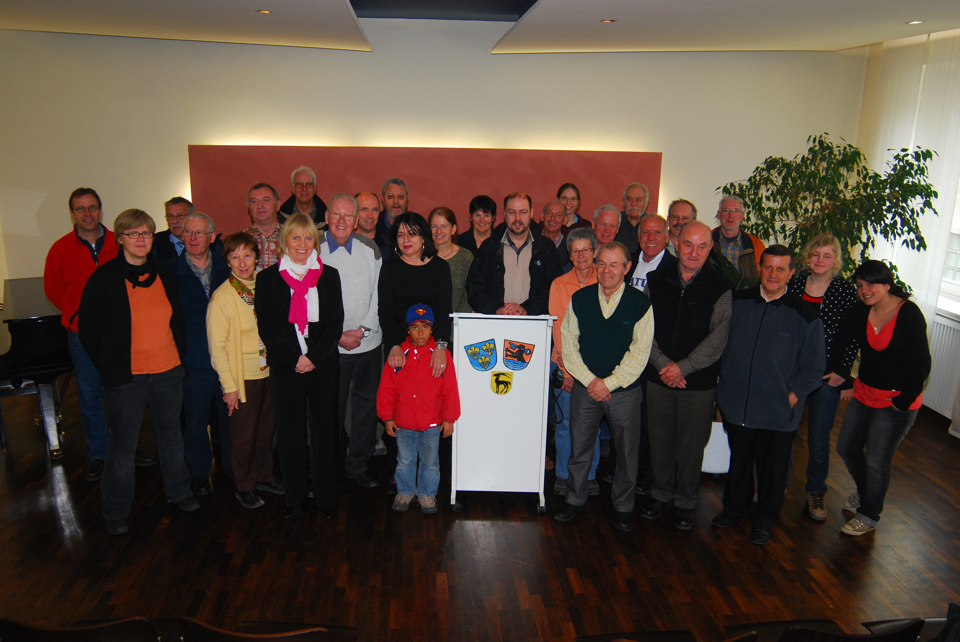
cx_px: 480
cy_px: 321
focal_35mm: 27
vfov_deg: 48.0
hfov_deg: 67.3
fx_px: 721
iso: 400
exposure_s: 1/60
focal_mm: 18
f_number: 5.6
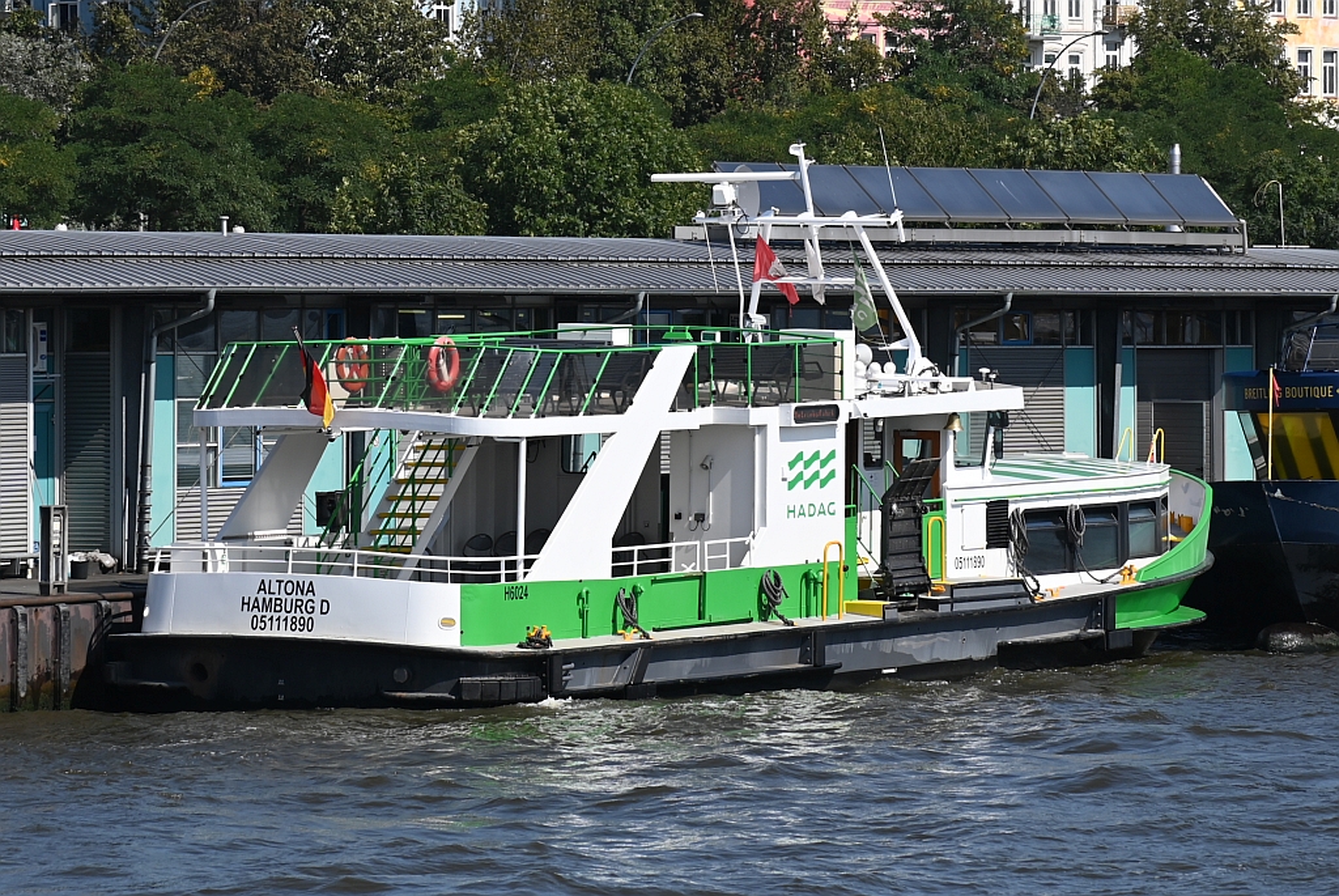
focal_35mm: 120
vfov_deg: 11.4
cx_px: 670
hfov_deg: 17.0
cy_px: 448
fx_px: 4468
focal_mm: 120
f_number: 7.1
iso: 100
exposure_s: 1/400
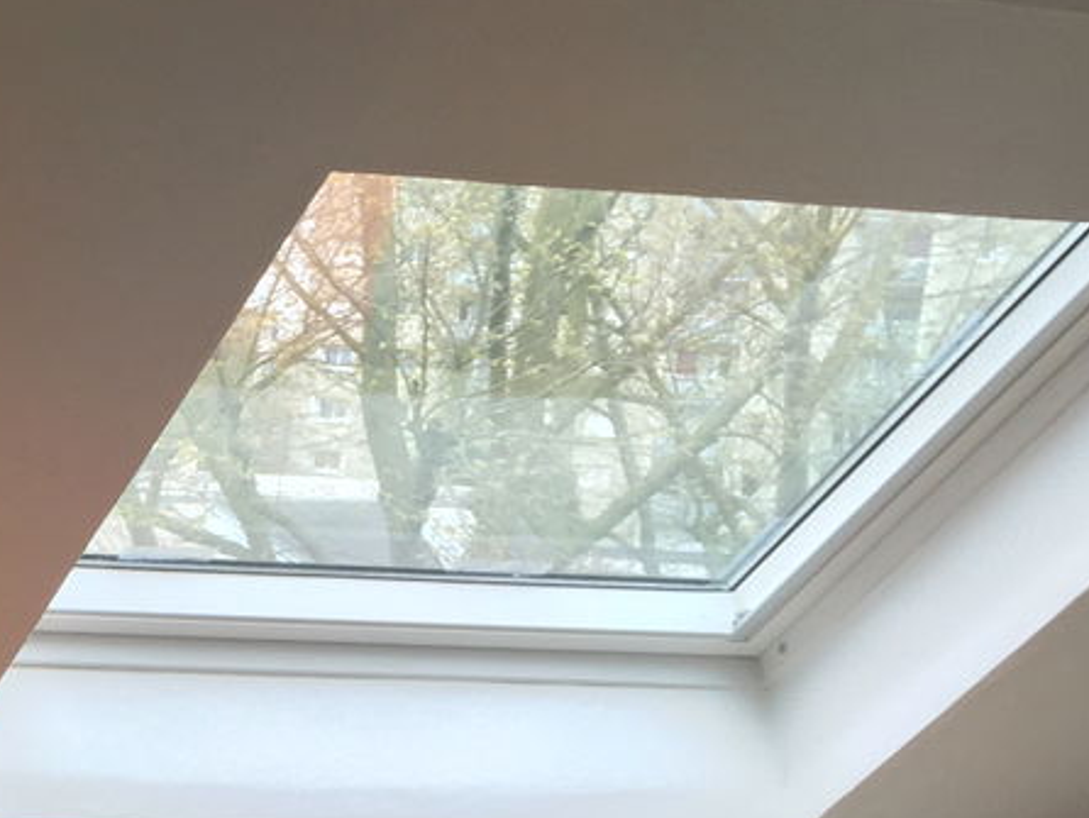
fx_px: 3274
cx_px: -388
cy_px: 1258
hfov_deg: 17.5
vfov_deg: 13.4
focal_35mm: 104
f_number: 2.2
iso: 25
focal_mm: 4.15
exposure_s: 1/50
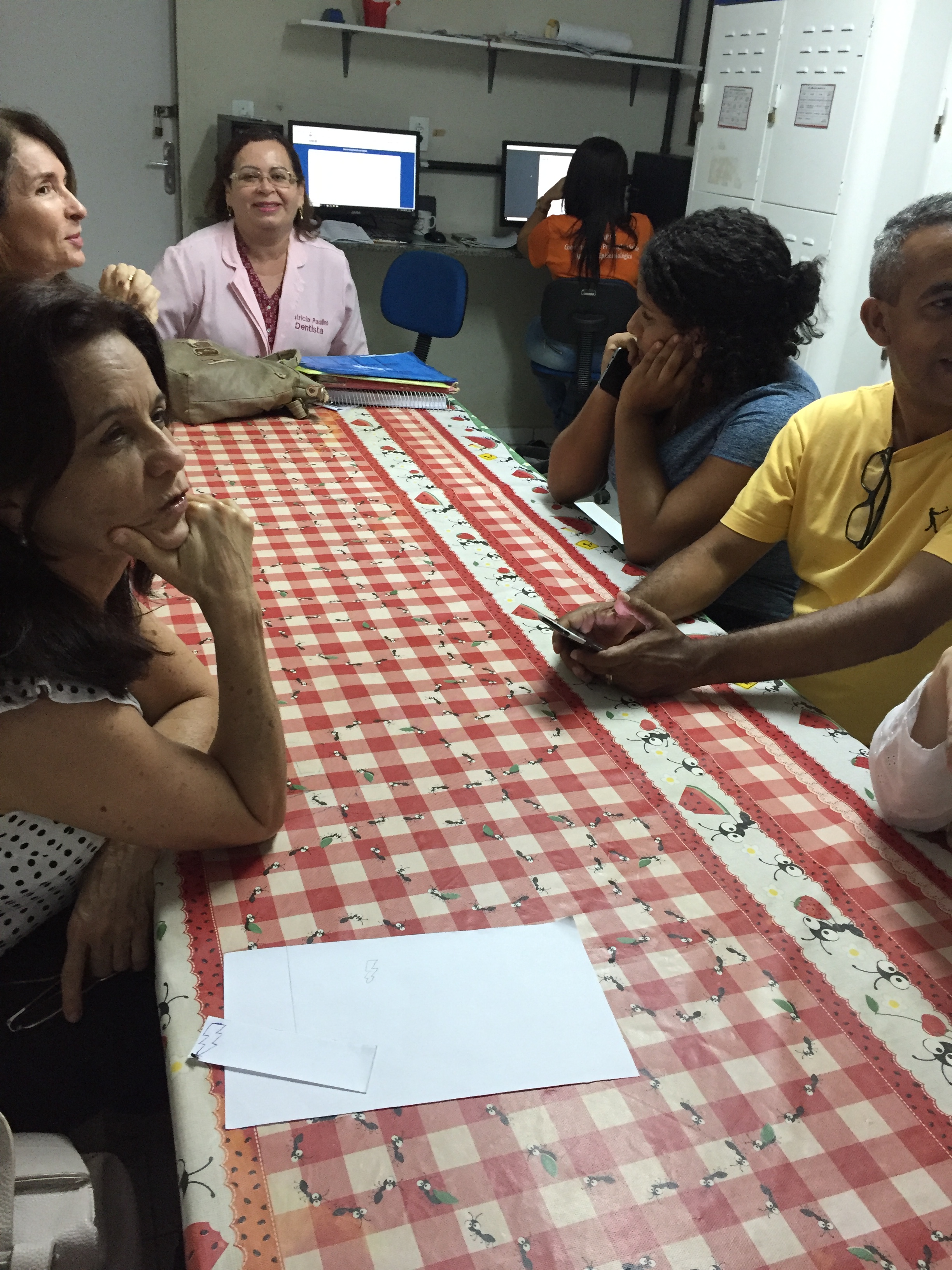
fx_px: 1063
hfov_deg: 48.2
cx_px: 476
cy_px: 635
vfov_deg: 61.7
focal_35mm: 29
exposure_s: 1/30
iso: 160
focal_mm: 4.15
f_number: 2.2
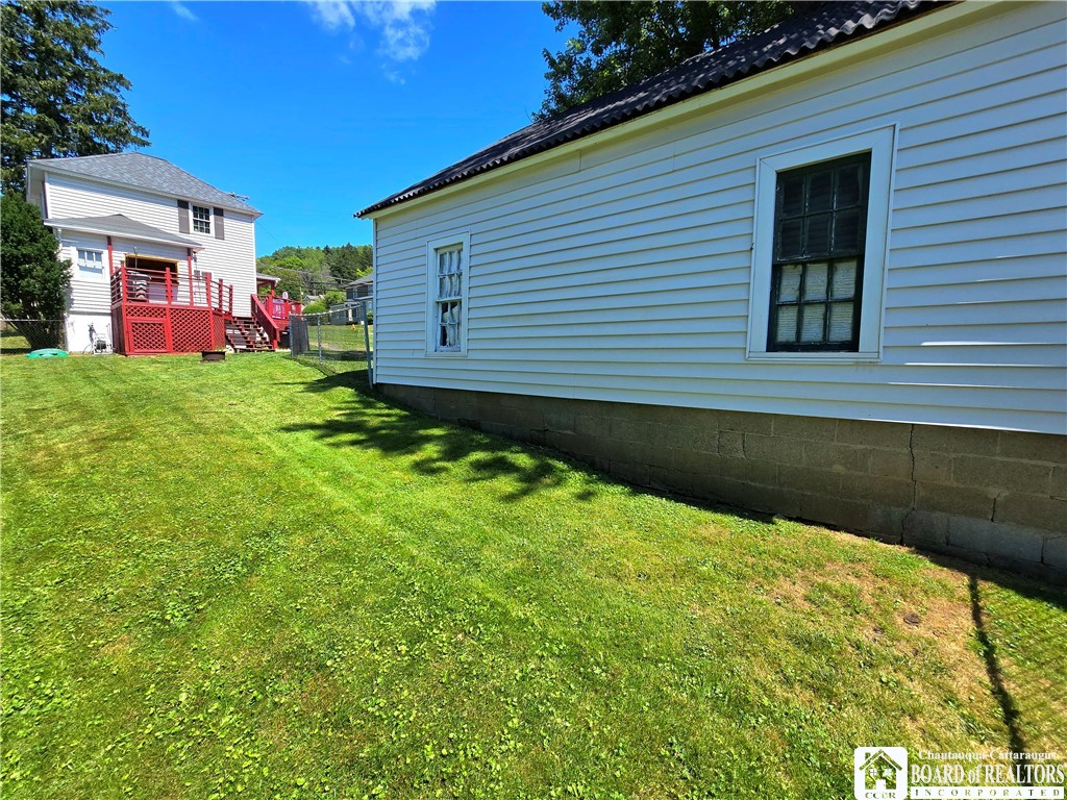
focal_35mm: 13
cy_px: 400
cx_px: 534
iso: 50
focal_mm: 2.2
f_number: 2.2
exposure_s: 1/1667
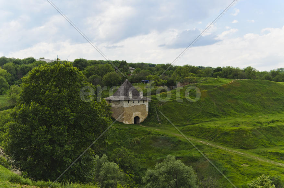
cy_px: 94
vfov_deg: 25.6
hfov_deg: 37.9
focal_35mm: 52
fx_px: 413
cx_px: 142
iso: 100
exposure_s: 1/4000
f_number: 1.8
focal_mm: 35
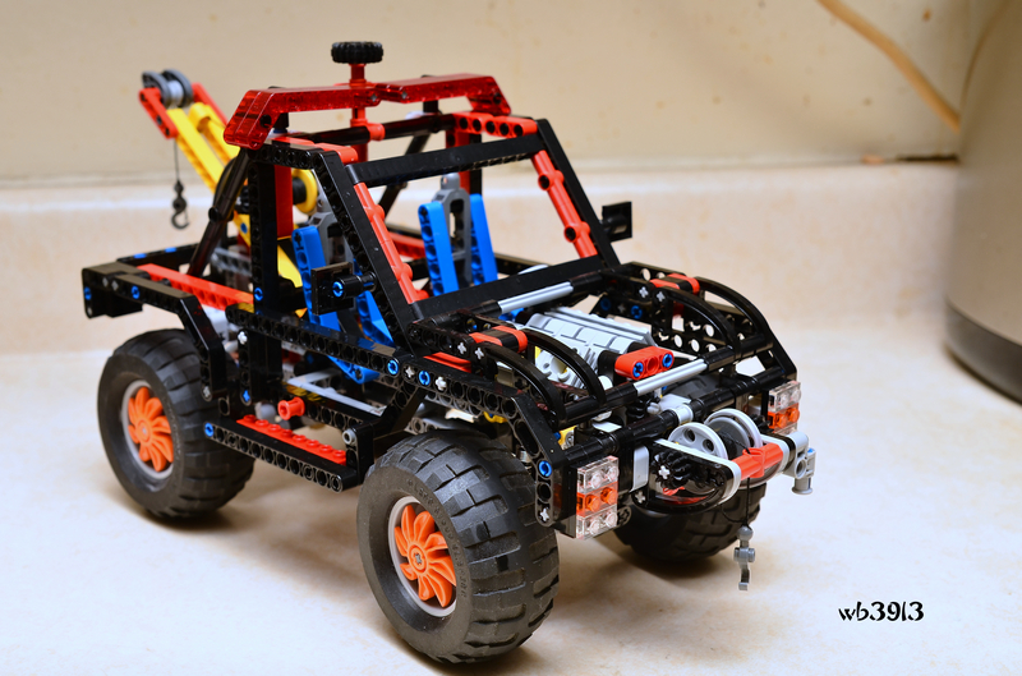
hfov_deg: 37.9
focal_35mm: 52
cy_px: 338
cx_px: 511
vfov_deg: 25.6
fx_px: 1487
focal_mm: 35
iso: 200
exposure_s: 1/320
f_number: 6.3
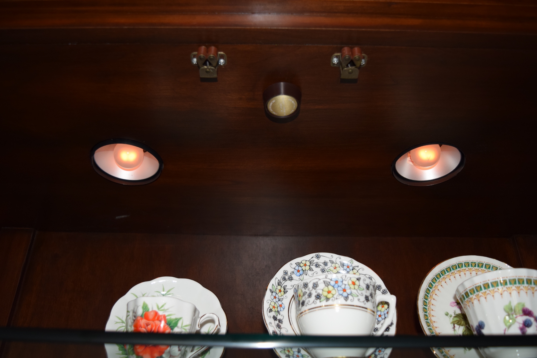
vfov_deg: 38.4
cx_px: 268
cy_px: 179
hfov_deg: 55.1
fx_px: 515
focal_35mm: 34
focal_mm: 23
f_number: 3.8
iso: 640
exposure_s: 1/60
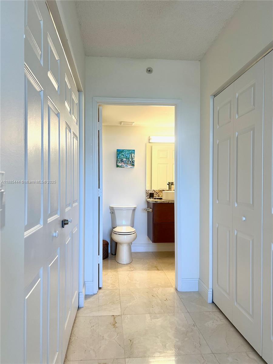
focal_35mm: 26
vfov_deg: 67.3
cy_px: 182
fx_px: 273
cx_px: 136
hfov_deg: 53.1
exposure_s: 1/120
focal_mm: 5.7
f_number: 1.5
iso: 80
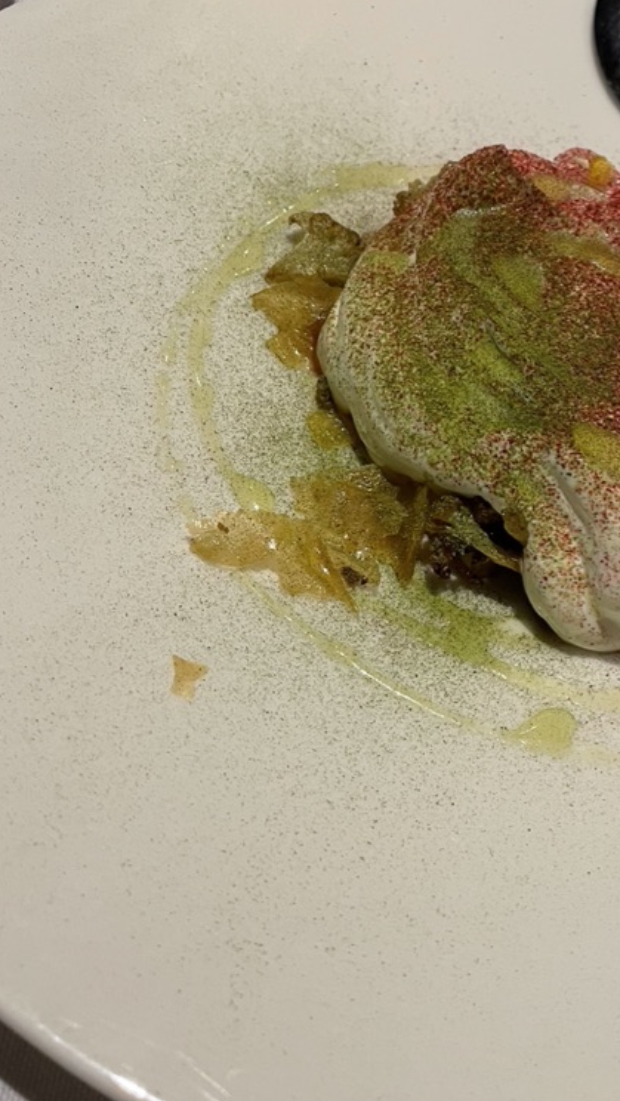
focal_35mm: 39
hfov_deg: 29.8
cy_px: 459
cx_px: 495
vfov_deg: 51.4
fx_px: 1139
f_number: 1.6
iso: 100
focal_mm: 4.2
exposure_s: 1/50
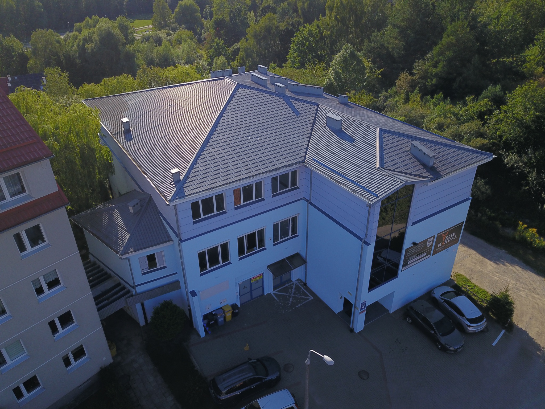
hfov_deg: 67.3
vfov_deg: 53.1
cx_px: 272
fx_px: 409
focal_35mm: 26
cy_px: 204
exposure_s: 1/1188
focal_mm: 4.73
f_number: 2.2
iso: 100
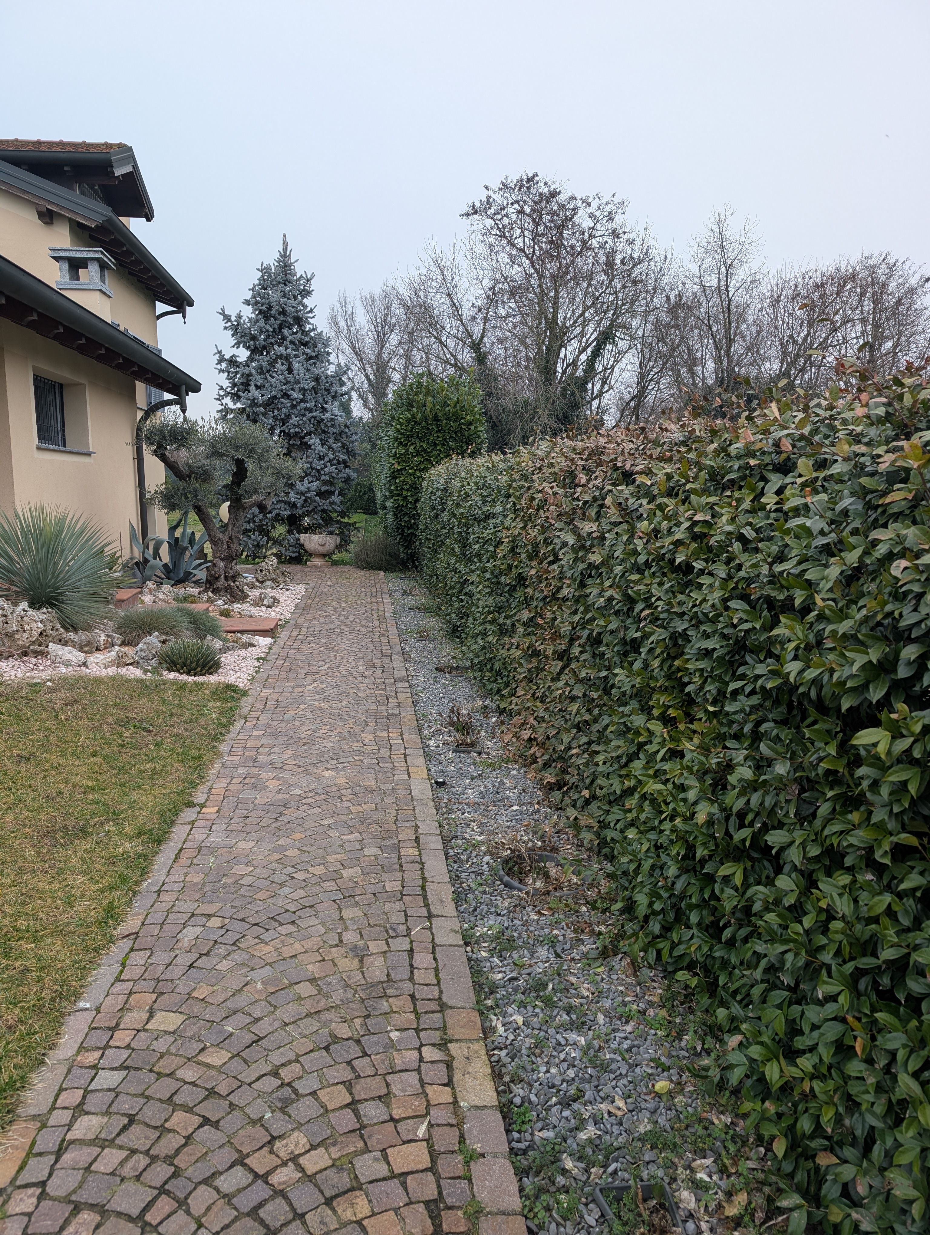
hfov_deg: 56.9
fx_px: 858
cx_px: 465
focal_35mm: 24
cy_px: 618
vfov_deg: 71.5
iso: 21
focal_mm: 6.9
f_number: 1.68
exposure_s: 1/137
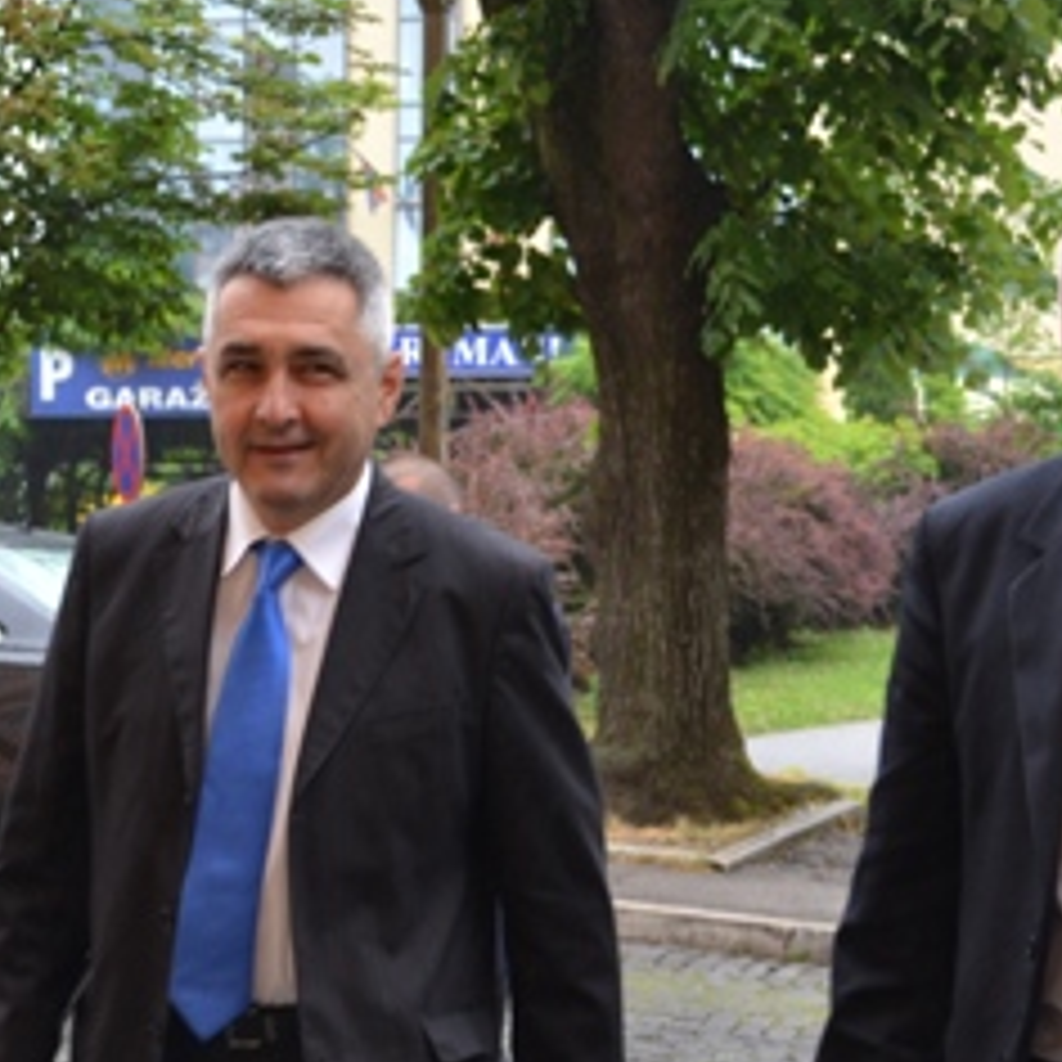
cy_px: 916
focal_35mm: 90
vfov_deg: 19.0
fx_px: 3124
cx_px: 284
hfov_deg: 19.2
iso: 400
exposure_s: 1/100
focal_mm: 26
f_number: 5
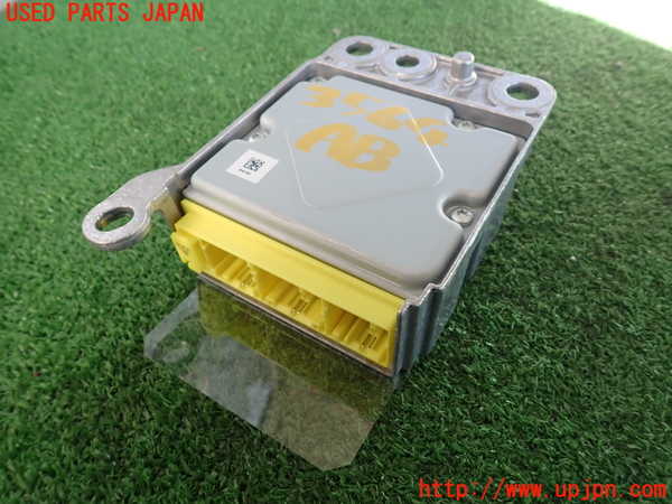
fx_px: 485
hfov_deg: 69.4
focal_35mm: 25
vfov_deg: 54.9
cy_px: 252
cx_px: 336
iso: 100
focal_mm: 4.5
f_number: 2.8
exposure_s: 1/80
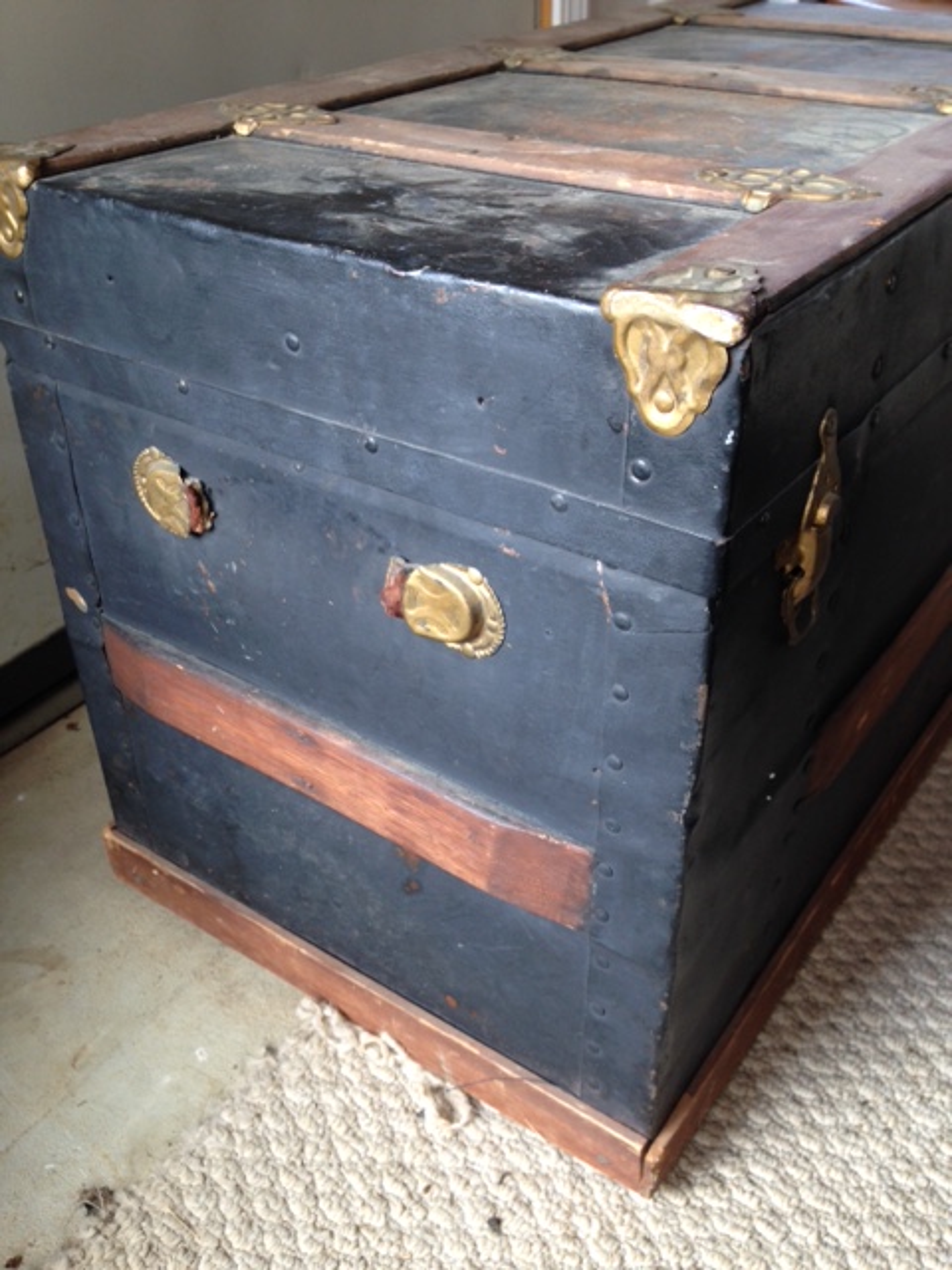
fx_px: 1210
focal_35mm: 33
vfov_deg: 55.4
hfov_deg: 42.9
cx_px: 476
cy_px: 635
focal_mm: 4.12
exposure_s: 1/30
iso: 50
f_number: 2.4
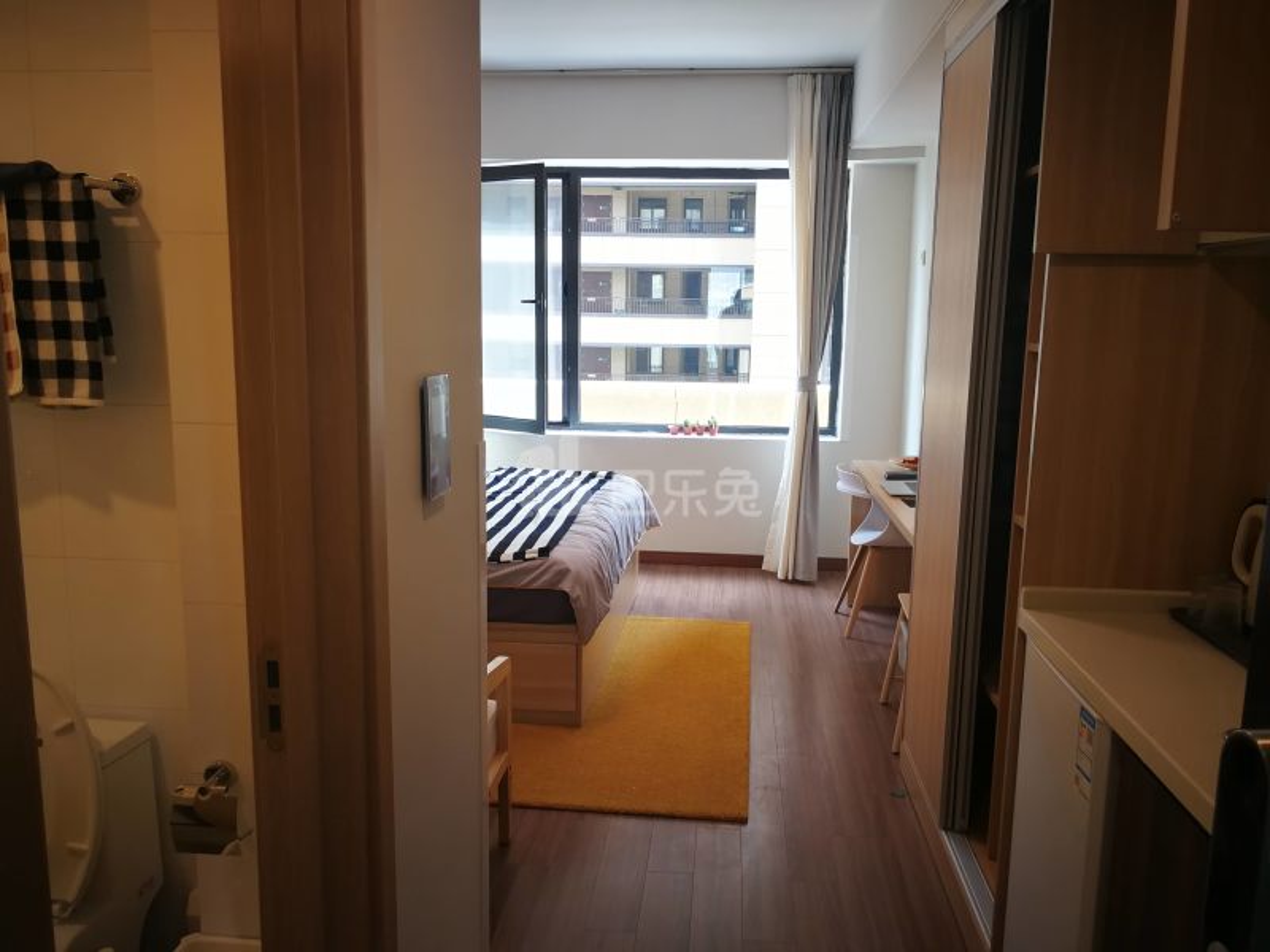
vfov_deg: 51.4
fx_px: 991
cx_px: 635
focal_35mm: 27
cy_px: 476
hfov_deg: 65.3
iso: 160
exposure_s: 1/50
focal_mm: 3.95
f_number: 2.2
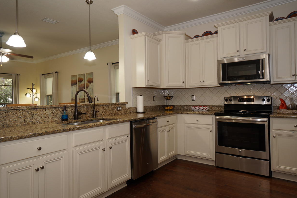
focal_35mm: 24
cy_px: 101
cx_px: 142
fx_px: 194
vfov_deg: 54.0
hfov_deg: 74.9
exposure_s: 1/60
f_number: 4
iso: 160
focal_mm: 15
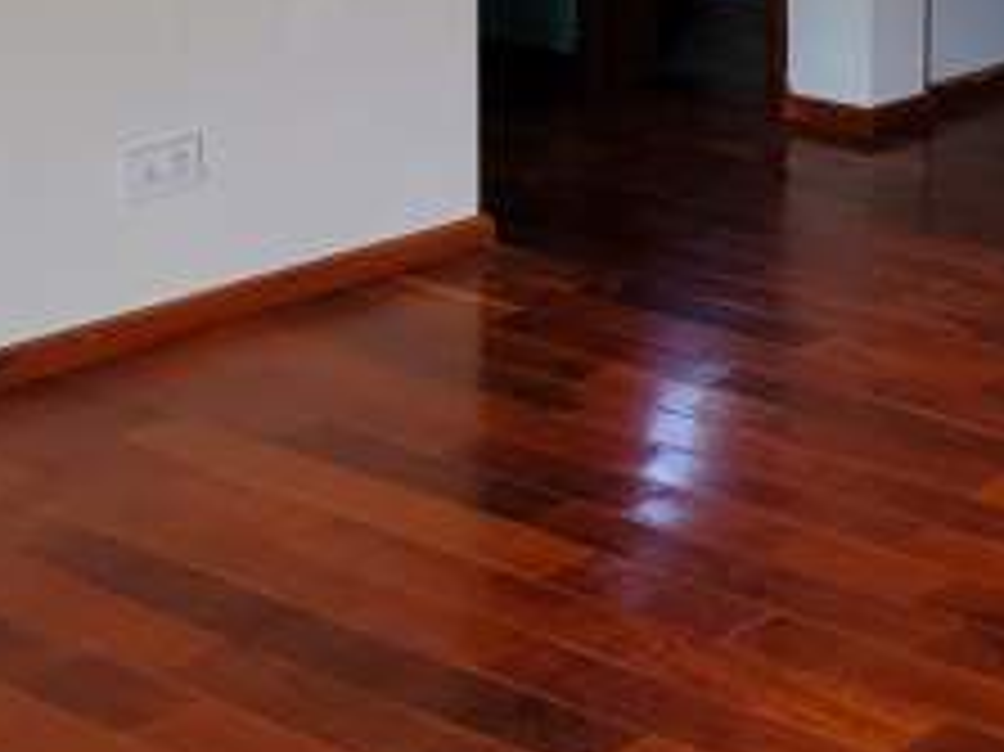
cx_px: 1810
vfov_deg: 19.2
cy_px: -261
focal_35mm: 70
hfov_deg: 20.1
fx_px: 2029
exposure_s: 1/50
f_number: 2.2
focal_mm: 1.74
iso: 50
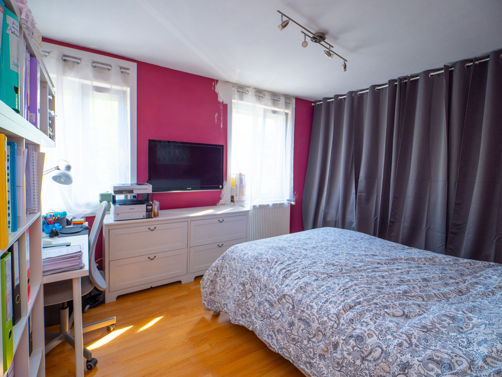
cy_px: 188
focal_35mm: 16
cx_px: 251
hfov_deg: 94.5
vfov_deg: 78.1
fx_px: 232
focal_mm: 8
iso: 200
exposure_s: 1/80
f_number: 4
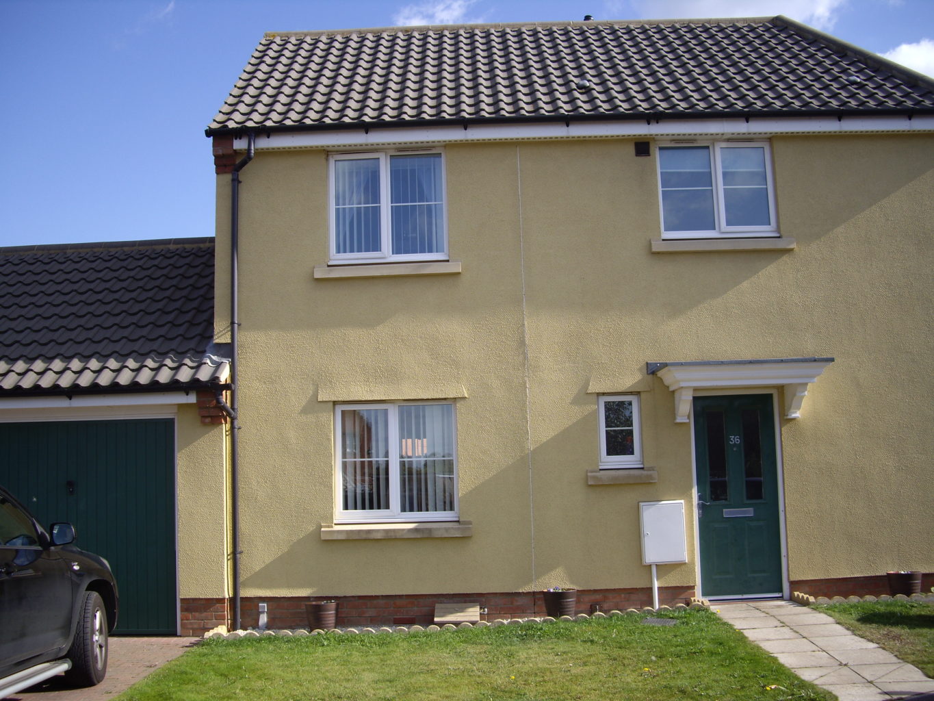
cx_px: 467
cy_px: 350
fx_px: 1025
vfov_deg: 37.7
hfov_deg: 49.0
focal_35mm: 38
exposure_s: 1/640
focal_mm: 7.9
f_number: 2.8
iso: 64
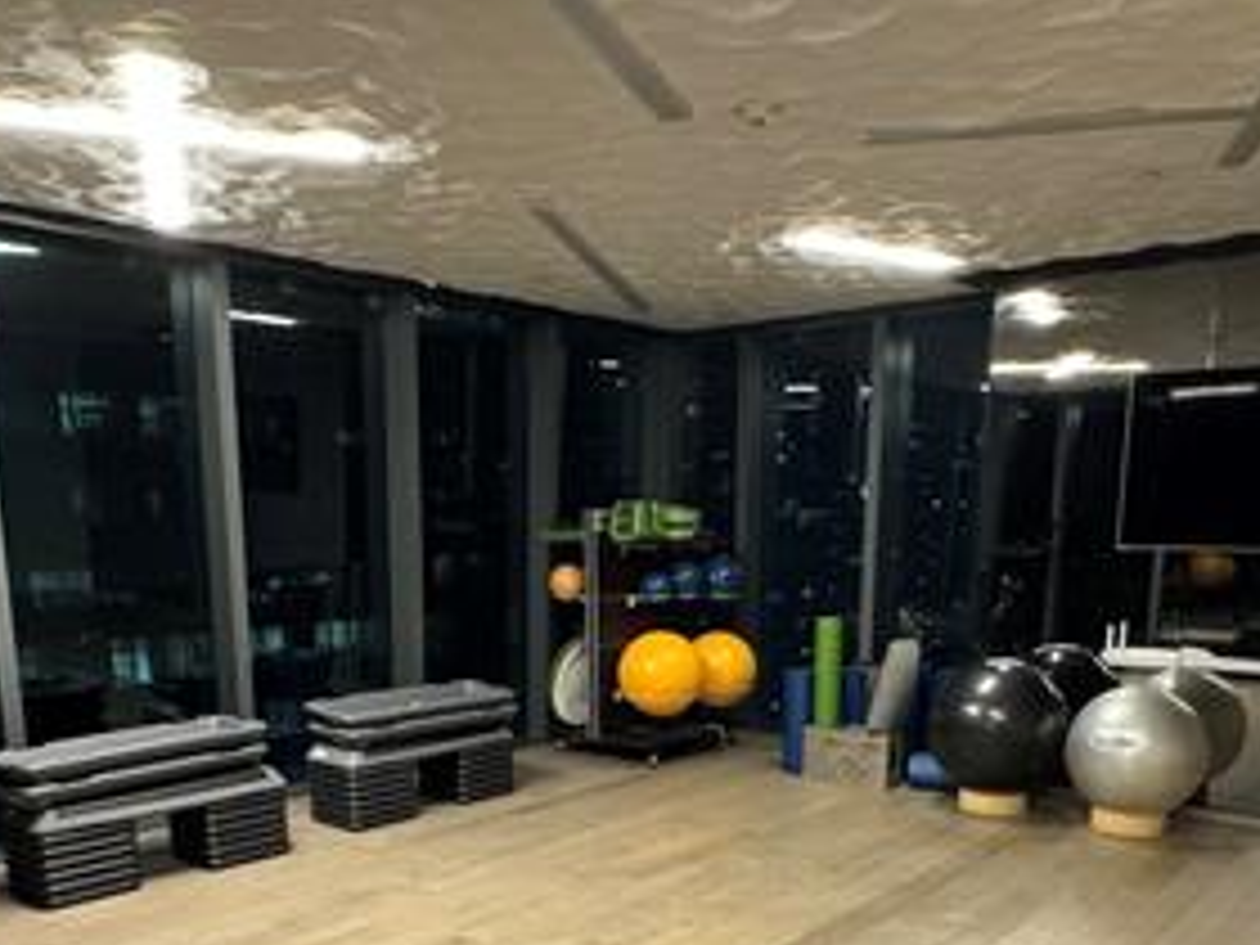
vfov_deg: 41.8
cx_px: 657
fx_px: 1165
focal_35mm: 32
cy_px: 788
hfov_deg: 56.8
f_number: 2.2
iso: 1000
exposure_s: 1/60
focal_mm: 2.22
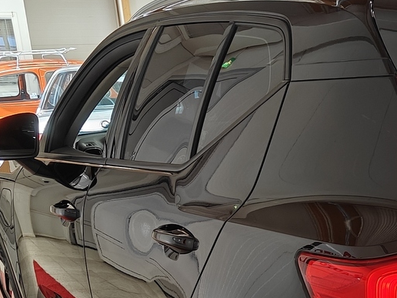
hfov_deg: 22.4
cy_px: 361
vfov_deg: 17.3
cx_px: 469
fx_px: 929
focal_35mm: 81
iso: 80
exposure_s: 1/50
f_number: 1.8
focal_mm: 5.59
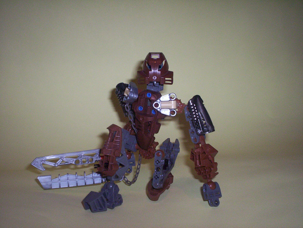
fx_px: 333
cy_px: 114
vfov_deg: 37.9
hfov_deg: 48.9
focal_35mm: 38
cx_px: 152
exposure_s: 1/60
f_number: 4.5
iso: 140
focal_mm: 4.99
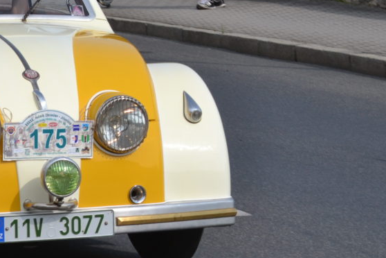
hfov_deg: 7.5
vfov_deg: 5.0
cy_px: 109
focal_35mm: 272
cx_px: -50
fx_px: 2918
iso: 400
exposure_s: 1/640
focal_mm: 75
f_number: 9
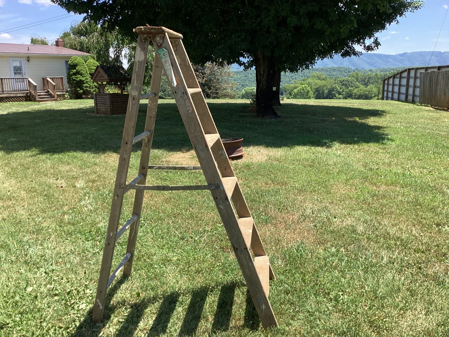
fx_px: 402
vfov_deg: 45.4
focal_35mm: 31
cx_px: 224
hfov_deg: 58.3
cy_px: 168
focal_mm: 3.3
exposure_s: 1/411
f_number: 2.4
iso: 25
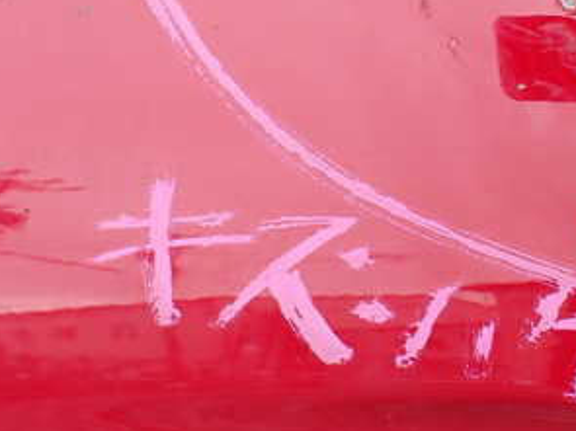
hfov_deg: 30.6
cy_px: 86
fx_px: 1015
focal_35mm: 61
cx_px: 492
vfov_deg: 23.7
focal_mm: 5.4
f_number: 3.2
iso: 100
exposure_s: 1/250
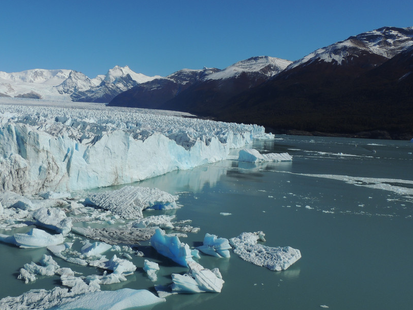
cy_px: 153
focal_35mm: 37
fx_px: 441
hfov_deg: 49.8
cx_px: 165
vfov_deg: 38.7
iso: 100
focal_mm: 4.9
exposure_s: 1/1250
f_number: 5.4
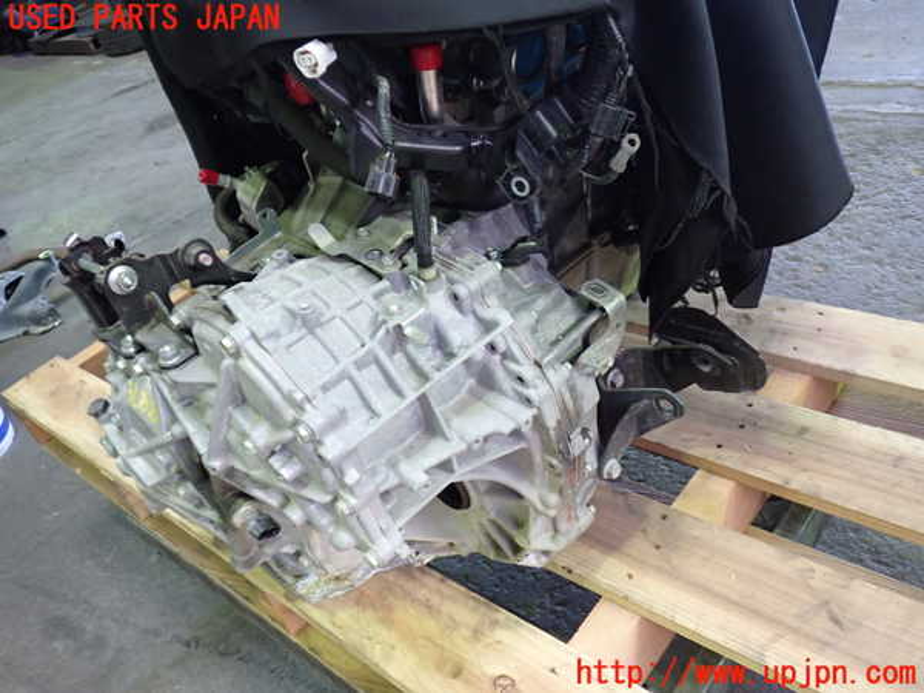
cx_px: 462
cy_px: 346
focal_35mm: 30
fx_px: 801
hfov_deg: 60.0
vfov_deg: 46.8
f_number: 2.3
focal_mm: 5.4
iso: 320
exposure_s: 1/30
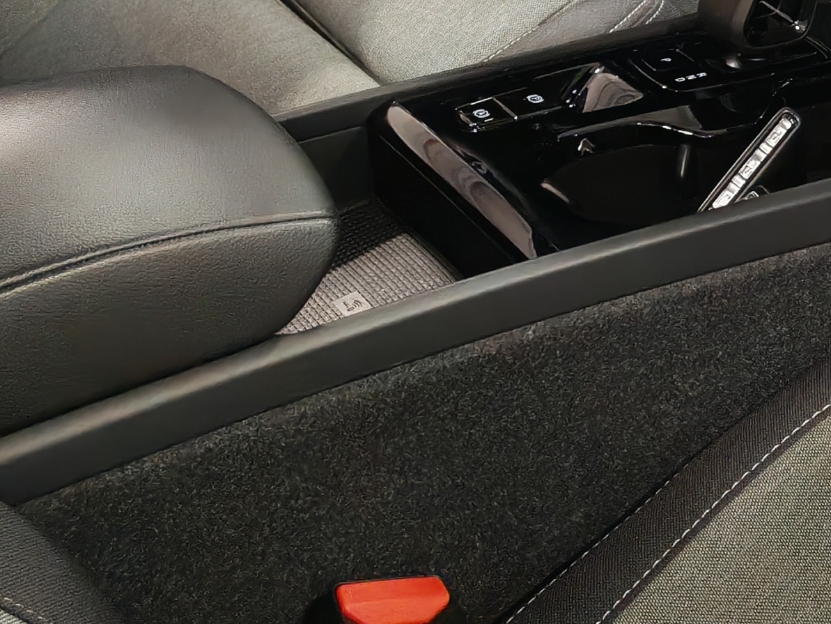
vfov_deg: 13.8
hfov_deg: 17.4
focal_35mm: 103
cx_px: 1205
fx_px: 2473
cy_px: -187
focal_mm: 6.12
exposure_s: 1/100
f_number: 1.9
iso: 1259
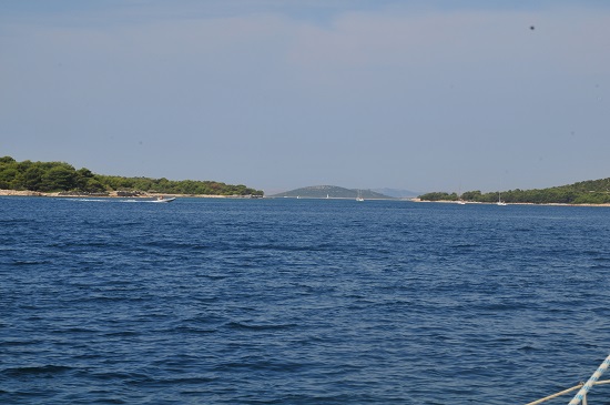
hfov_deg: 27.0
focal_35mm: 75
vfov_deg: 18.1
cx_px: 305
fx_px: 1269
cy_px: 202
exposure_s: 1/125
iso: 200
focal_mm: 50
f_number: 20
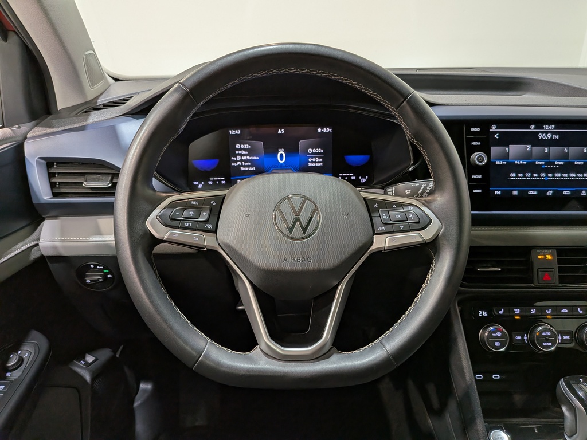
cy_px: 220
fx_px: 407
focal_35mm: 24
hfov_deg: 71.6
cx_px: 294
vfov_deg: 56.8
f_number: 1.7
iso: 68
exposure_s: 1/40
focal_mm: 4.53
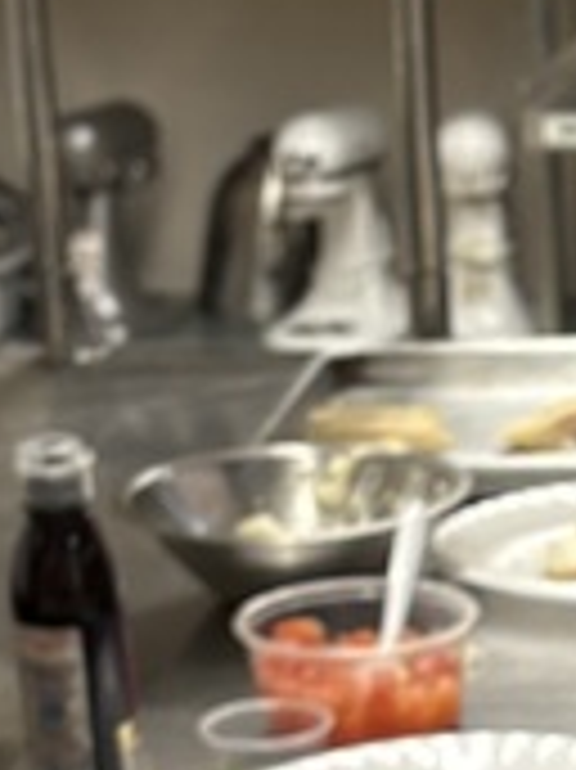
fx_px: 3465
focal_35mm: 156
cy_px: 802
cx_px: 747
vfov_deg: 12.5
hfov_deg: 9.3
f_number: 1.6
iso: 100
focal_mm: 5.96
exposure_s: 1/100
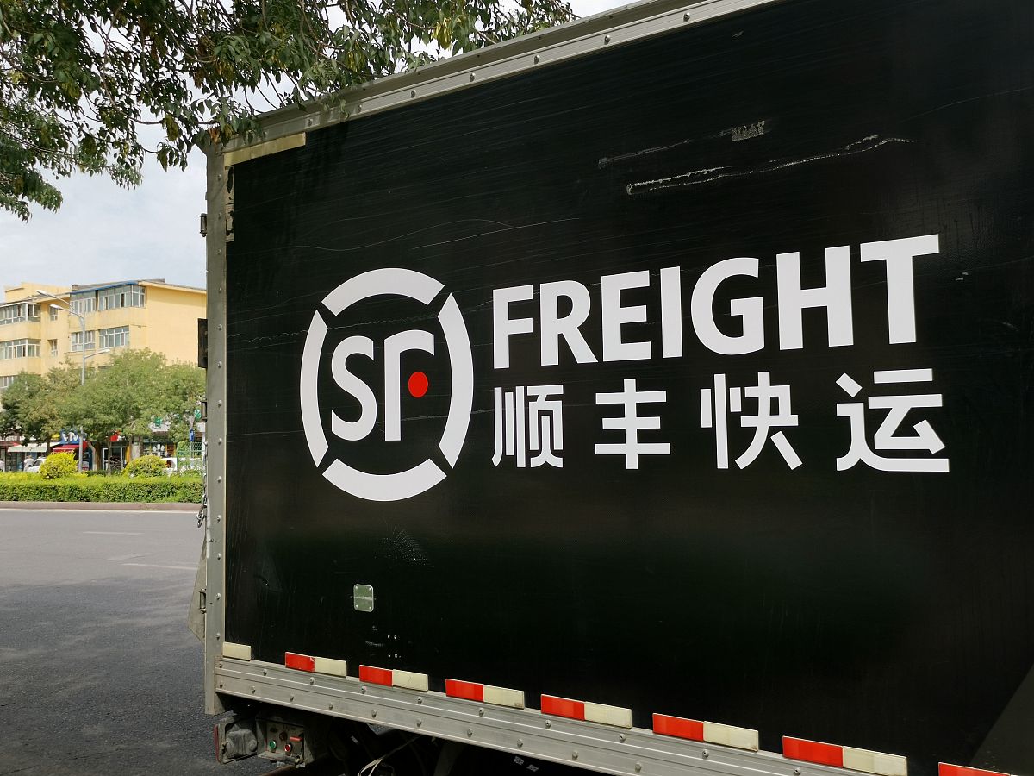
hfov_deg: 58.4
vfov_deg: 45.4
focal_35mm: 31
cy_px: 388
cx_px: 517
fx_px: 926
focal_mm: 5.58
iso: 50
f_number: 1.8
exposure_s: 1/1642
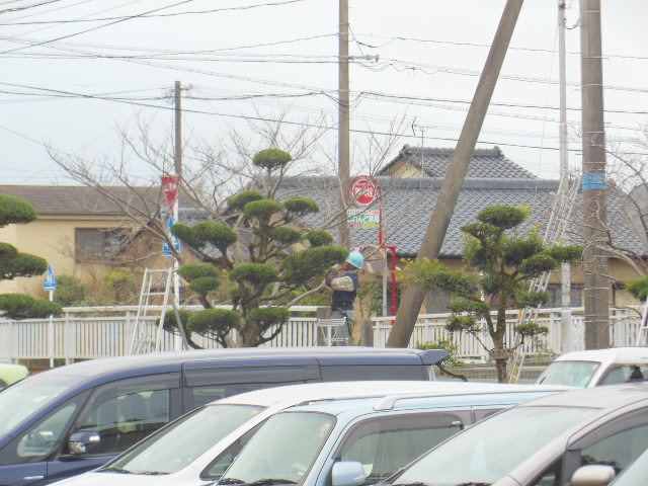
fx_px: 4118
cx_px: 324
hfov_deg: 9.0
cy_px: 243
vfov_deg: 6.8
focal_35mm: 220
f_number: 5.9
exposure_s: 1/125
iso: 125
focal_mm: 39.3
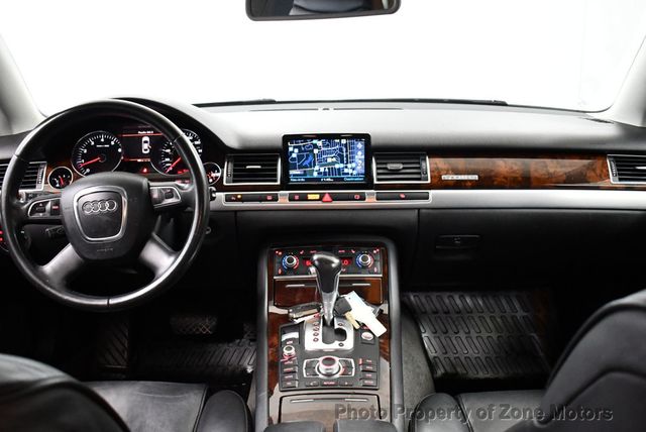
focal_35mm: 36
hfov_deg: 53.1
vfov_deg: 36.9
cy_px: 216
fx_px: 647
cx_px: 323
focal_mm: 18
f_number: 3.5
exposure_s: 1/60
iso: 3600
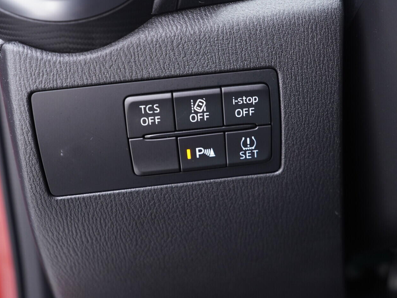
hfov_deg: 46.8
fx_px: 459
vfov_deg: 36.0
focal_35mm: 40
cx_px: 202
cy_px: 146
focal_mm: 24
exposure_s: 1/40
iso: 640
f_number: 2.8
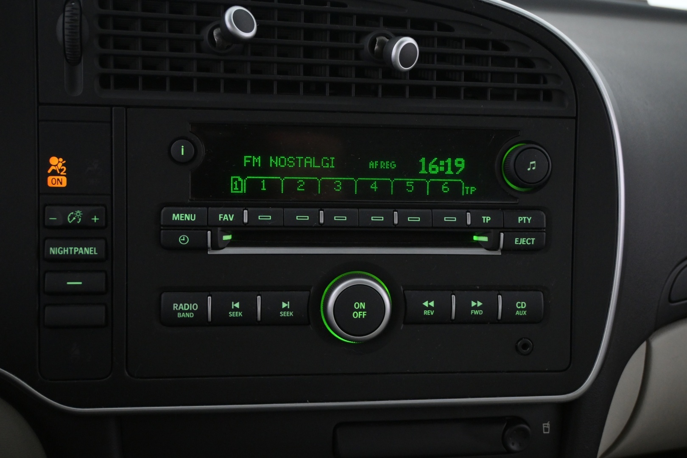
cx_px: 344
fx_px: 759
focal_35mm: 40
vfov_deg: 33.6
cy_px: 229
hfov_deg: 48.7
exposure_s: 1/50
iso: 2500
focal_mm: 26.5
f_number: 4.5
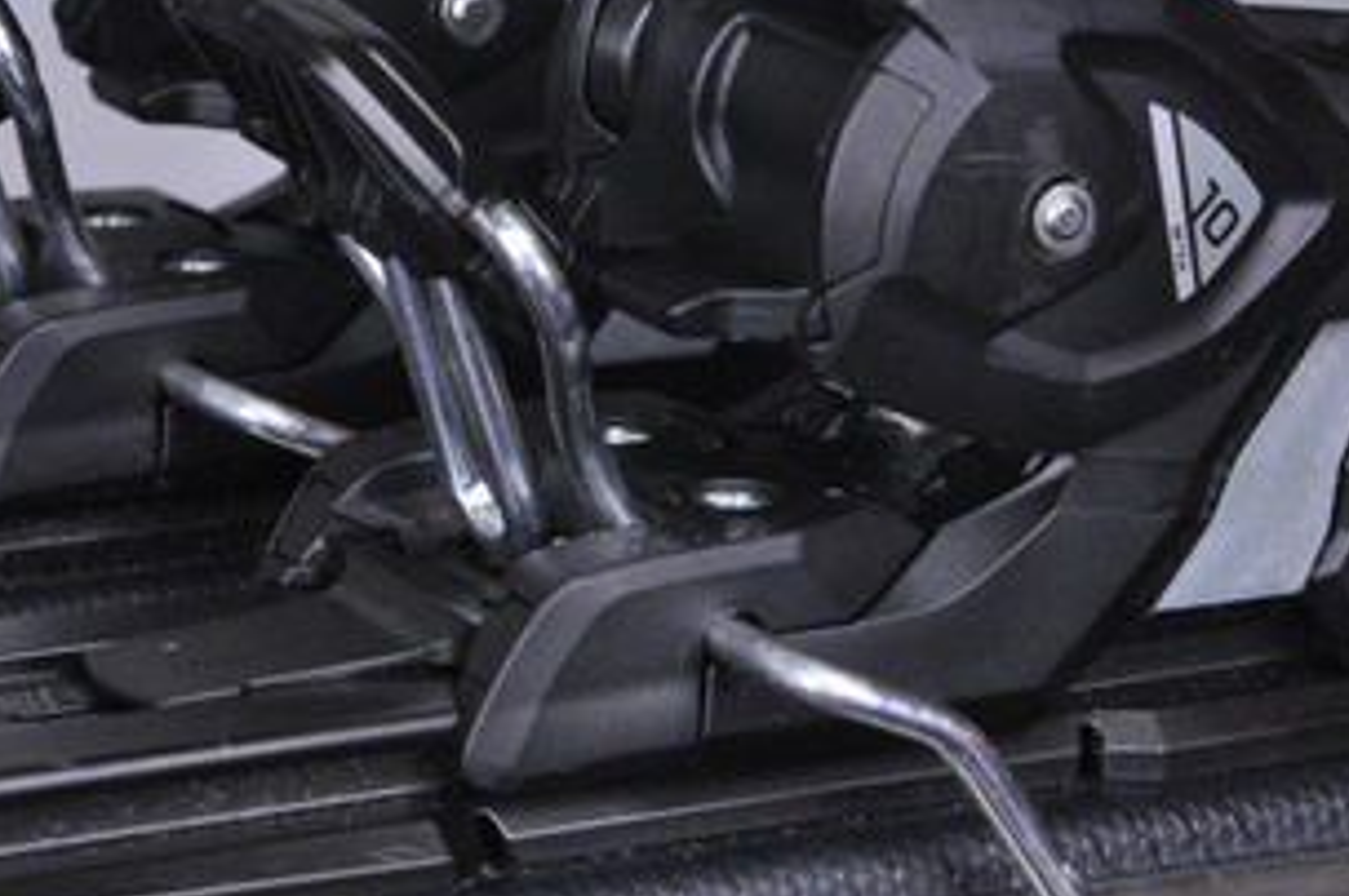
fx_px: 7065
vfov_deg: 7.3
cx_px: 670
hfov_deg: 10.9
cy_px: 330
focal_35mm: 189
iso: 3200
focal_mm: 85
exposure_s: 1/125
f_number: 9.5
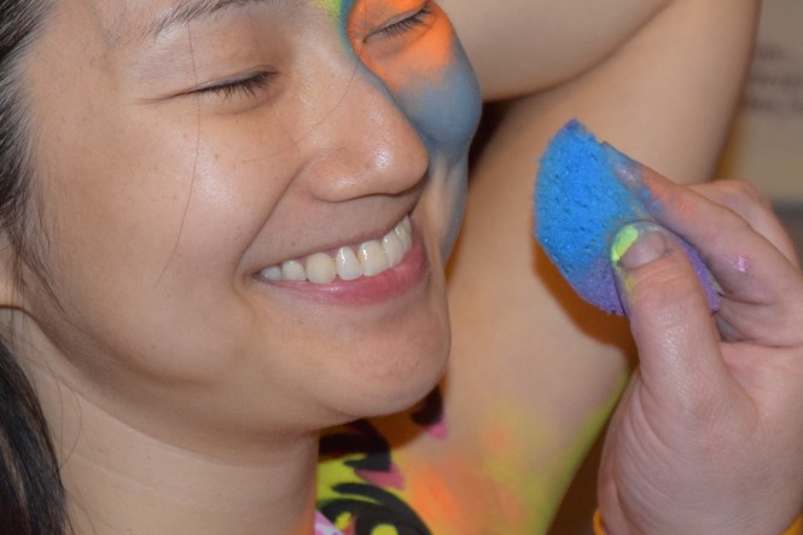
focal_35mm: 143
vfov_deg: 9.6
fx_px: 3186
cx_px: 318
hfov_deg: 14.4
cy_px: 117
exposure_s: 1/60
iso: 3200
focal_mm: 55
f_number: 5.6
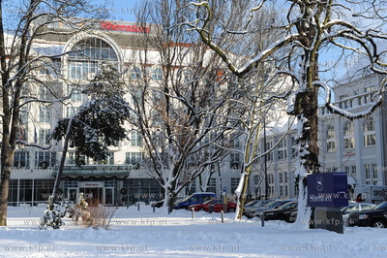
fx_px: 601
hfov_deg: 35.7
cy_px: 129
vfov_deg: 24.2
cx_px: 194
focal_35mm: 56
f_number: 9
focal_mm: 56
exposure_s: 1/320
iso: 400
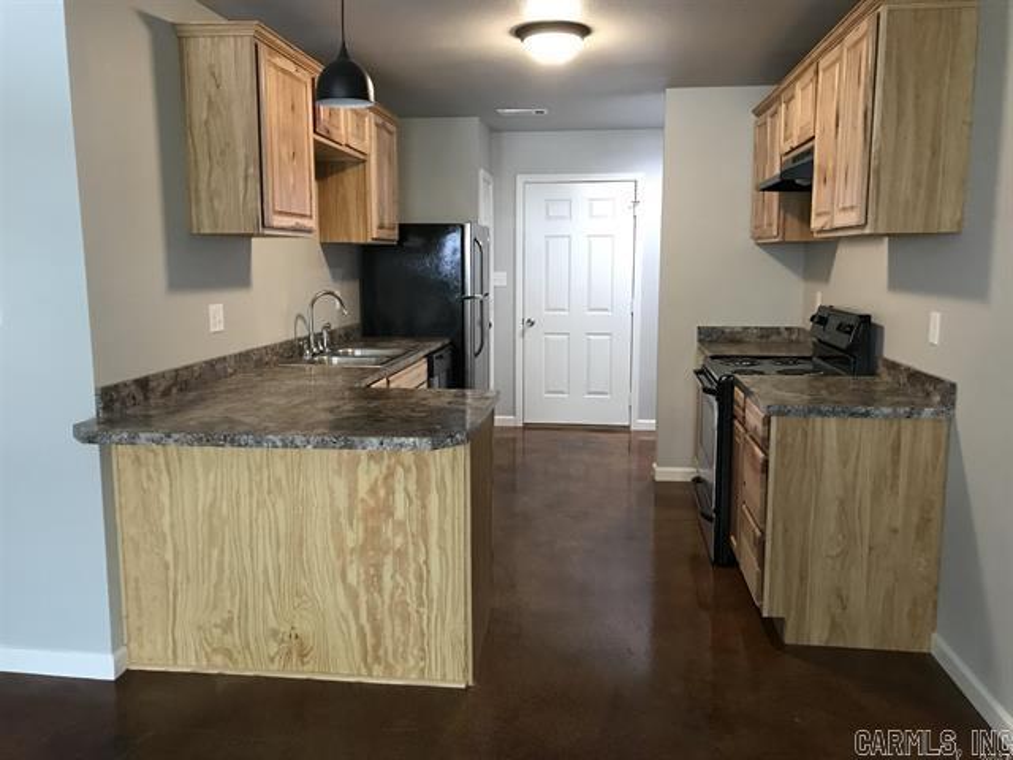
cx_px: 506
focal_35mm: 28
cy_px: 380
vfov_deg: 49.7
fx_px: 819
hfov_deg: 63.4
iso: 64
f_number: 1.8
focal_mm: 3.99
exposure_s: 1/15
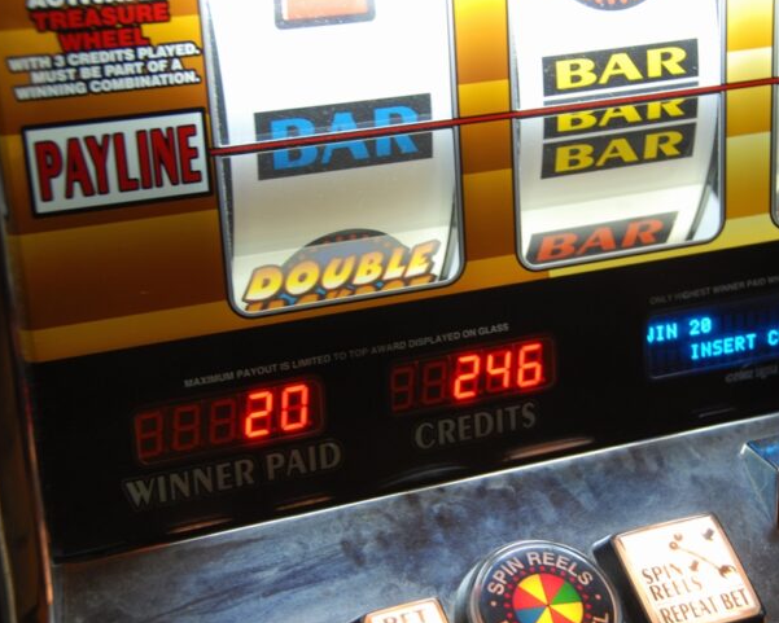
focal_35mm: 72
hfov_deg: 26.4
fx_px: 1660
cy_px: 316
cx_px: 460
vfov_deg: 21.3
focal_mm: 40
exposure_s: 1/2.5
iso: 200
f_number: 5.6
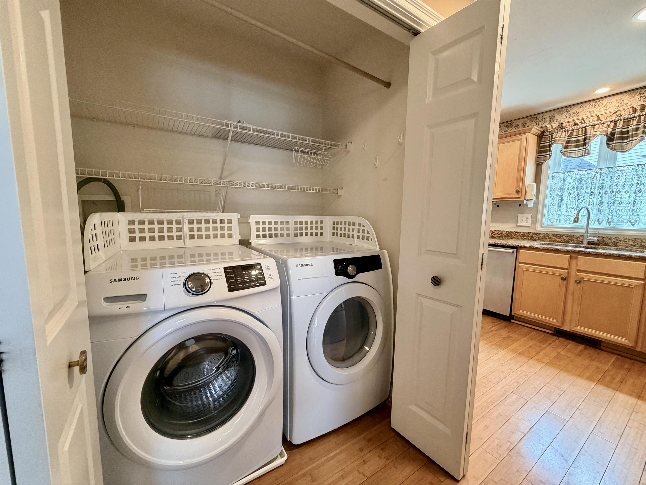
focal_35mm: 14
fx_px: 261
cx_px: 323
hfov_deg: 102.1
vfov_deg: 85.7
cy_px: 242
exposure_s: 1/60
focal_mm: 2.22
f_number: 2.2
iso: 250
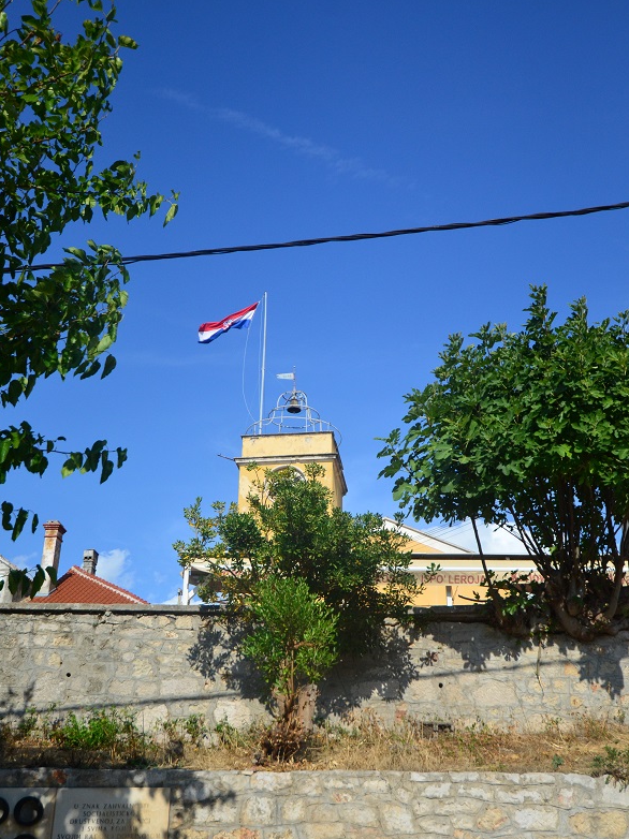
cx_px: 311
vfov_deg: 46.7
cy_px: 464
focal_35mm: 40
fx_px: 970
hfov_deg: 35.9
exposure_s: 1/6400
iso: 640
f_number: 4
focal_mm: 24
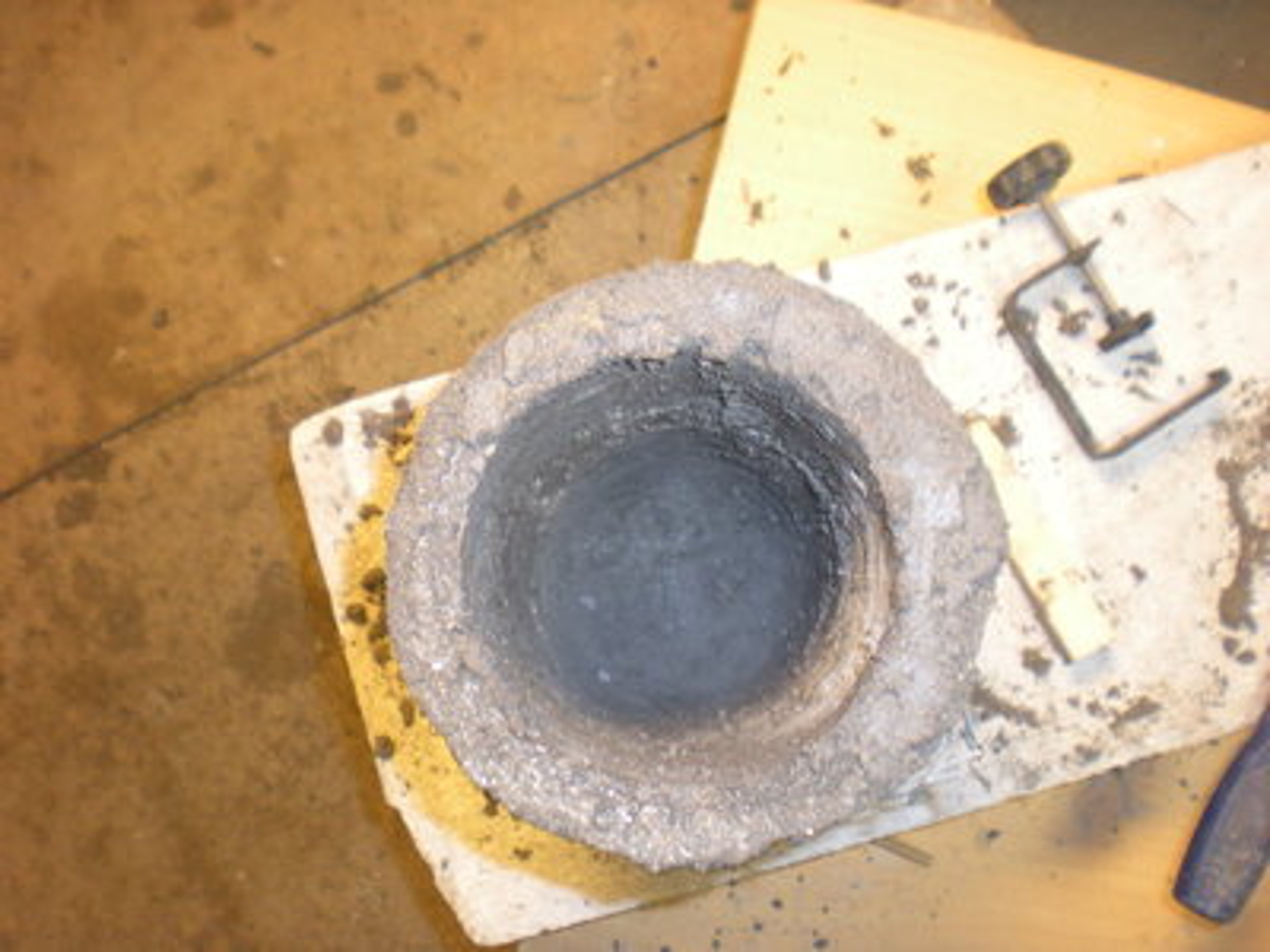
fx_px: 1394
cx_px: 635
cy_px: 476
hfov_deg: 49.0
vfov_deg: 37.7
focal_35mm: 38
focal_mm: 6.3
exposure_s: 1/17.2
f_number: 3.1
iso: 200
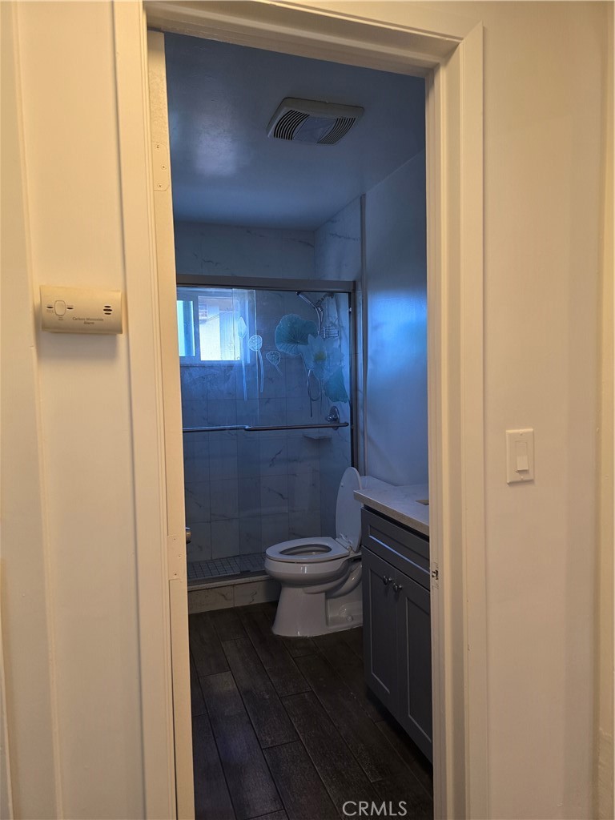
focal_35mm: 23
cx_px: 308
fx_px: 545
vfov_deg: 73.9
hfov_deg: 58.9
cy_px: 410
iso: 125
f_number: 1.7
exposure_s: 1/120
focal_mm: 6.3
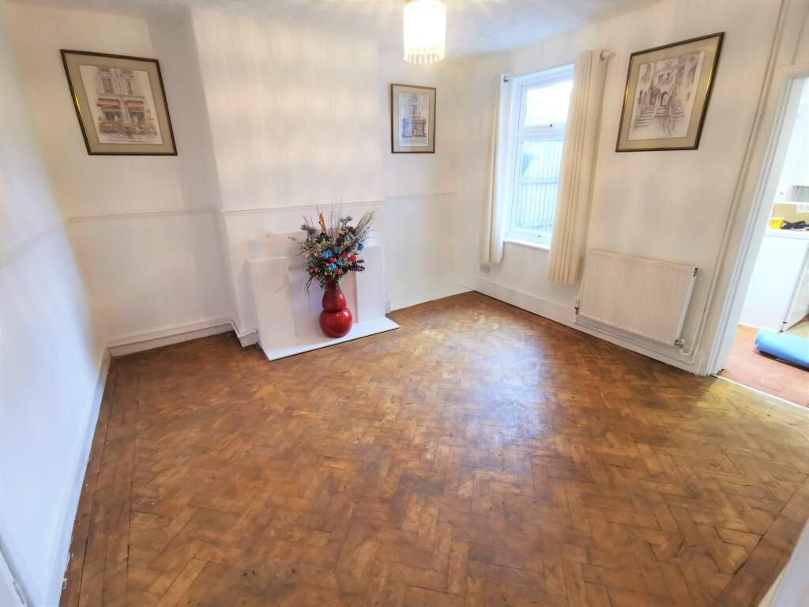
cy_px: 304
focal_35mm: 17
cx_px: 404
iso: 320
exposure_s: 1/25
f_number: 2.2
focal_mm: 2.26
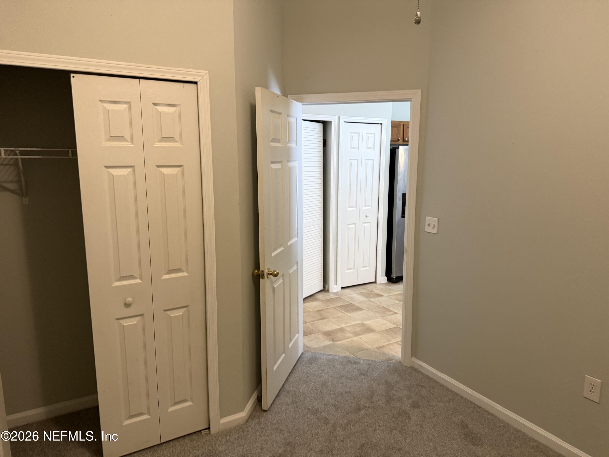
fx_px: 422
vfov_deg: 56.8
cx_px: 304
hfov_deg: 71.6
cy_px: 228
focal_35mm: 24
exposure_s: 1/60
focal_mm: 6.76
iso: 250
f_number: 1.78
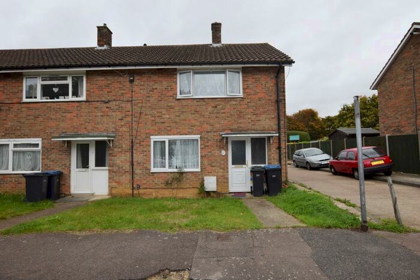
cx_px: 210
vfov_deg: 63.2
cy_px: 140
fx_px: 228
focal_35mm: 20
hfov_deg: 85.4
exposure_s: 1/160
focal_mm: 13
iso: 100
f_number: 6.3
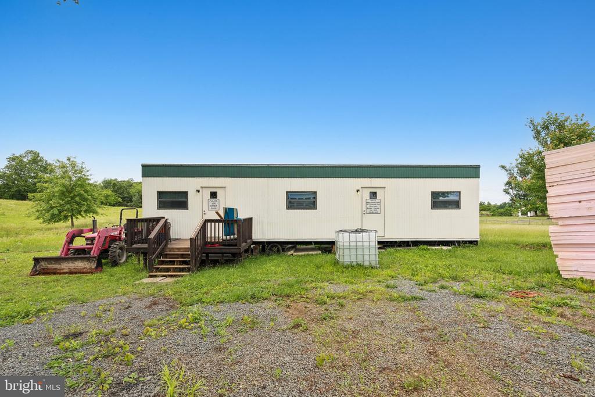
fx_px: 264
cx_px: 298
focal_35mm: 16
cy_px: 198
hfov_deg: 96.7
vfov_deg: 73.8
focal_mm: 16
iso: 400
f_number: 7.1
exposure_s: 1/1250
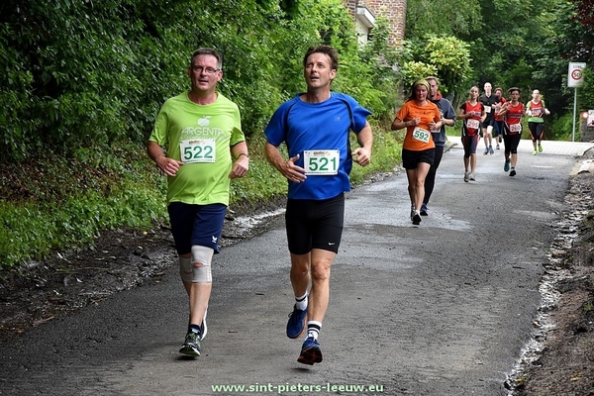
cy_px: 198
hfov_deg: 13.0
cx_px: 297
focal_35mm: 158
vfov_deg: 8.7
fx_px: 2599
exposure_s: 1/500
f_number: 5.6
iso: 800
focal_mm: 105
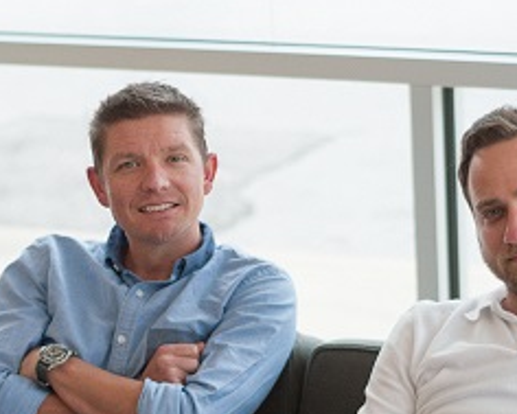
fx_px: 2648
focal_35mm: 173
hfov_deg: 11.1
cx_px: 331
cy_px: 395
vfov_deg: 8.9
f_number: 2.8
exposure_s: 1/1600
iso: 800
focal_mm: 50
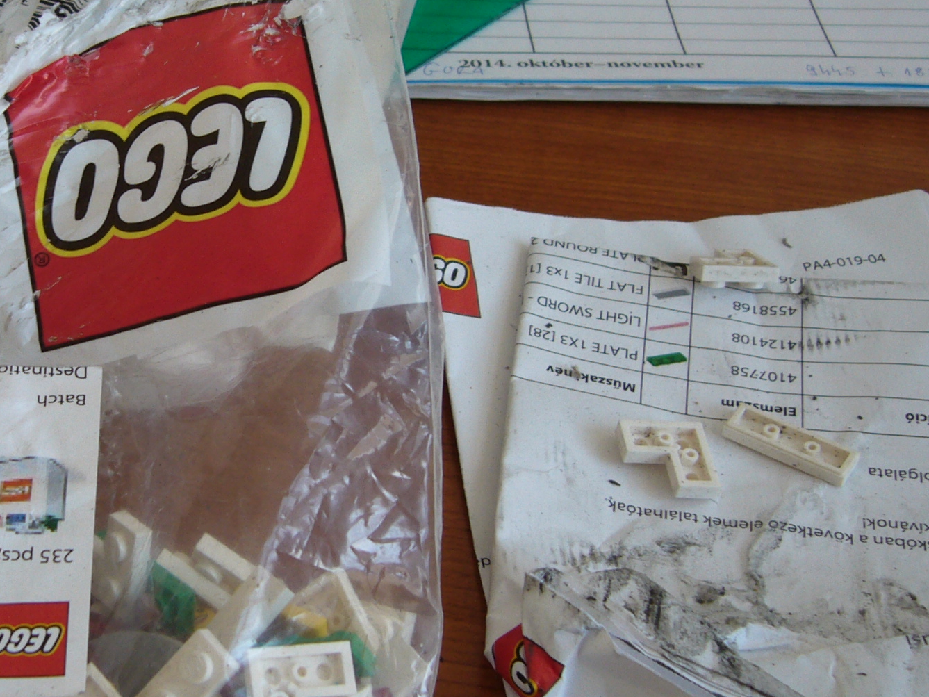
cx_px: 194
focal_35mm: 67
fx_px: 1798
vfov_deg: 21.9
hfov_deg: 28.4
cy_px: 276
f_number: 2.8
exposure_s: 1/25
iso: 80
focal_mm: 5.8
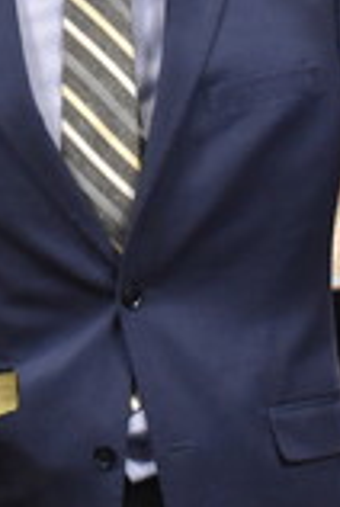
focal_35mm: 378
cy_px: 67
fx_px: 5331
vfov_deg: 5.4
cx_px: 318
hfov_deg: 3.6
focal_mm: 70
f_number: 4.5
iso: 1800
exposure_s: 1/125
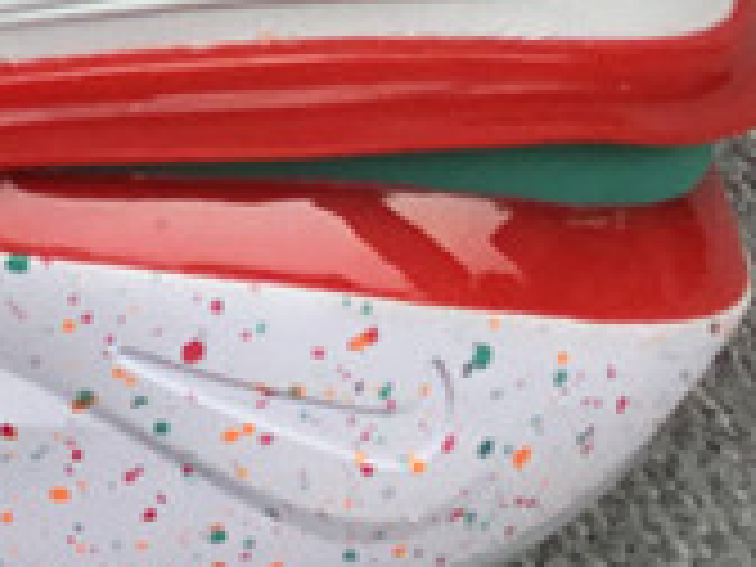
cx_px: -801
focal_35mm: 166
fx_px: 3625
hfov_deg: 10.8
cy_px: -155
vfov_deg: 8.8
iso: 25
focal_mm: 3.3
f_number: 2.4
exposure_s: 1/574
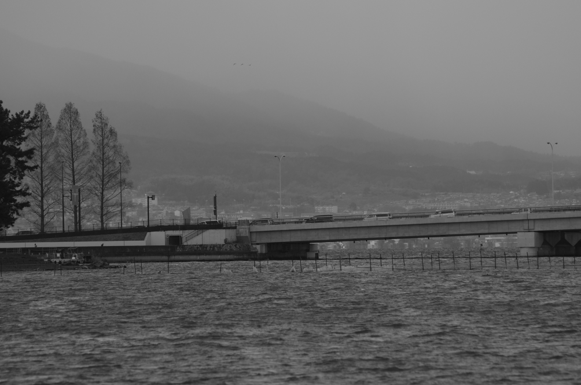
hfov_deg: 4.5
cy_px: 189
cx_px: 295
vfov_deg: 3.0
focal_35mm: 459
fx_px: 7392
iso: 320
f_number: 6.3
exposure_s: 1/500
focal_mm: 300
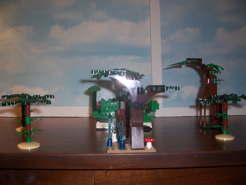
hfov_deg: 54.0
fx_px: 242
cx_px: 123
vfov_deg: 41.8
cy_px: 92
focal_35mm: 34
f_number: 2.7
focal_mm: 5.6
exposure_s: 1/60
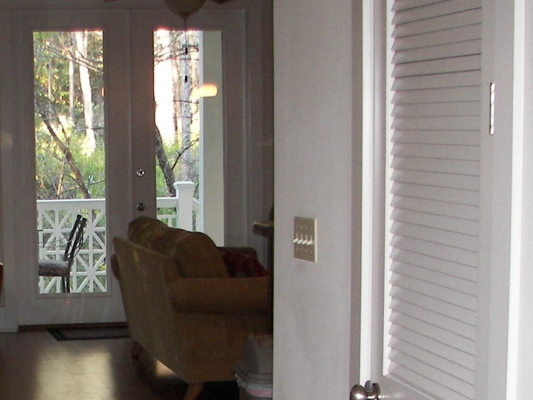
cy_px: 330
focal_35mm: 94
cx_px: 65
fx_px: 1448
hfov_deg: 20.5
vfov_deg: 15.6
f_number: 2.8
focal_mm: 6
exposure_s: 1/30
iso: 100
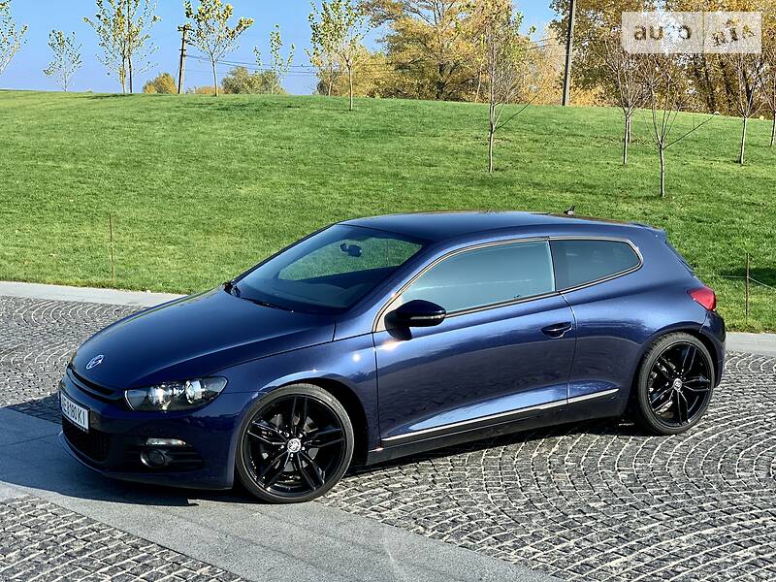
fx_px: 1166
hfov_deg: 36.8
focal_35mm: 52
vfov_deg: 28.0
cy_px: 291
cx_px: 388
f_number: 2.4
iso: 16
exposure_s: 1/410
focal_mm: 6
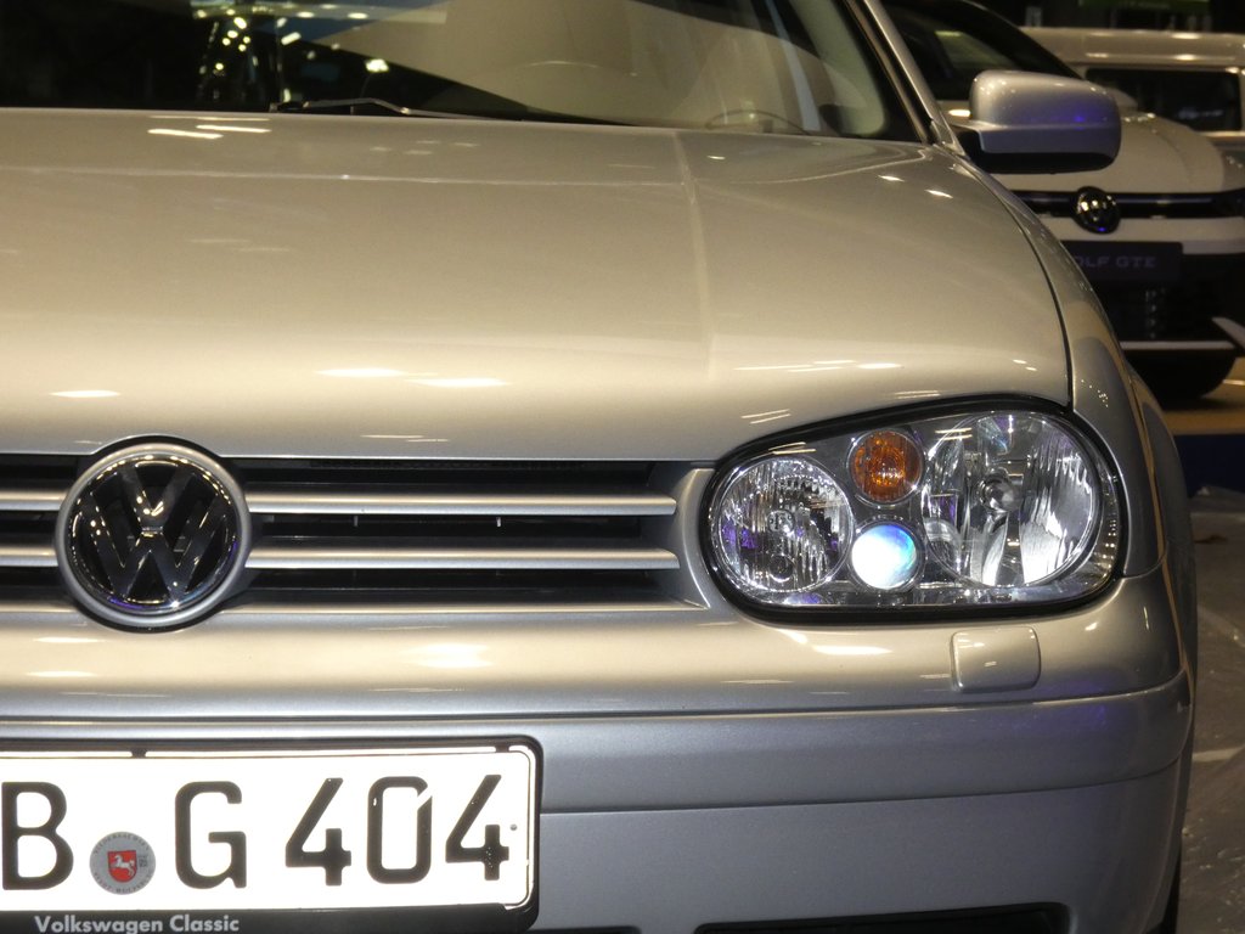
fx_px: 2841
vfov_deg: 18.7
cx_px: 622
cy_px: 467
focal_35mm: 79
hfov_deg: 24.7
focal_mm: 14.1
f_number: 4.5
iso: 500
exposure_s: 1/250
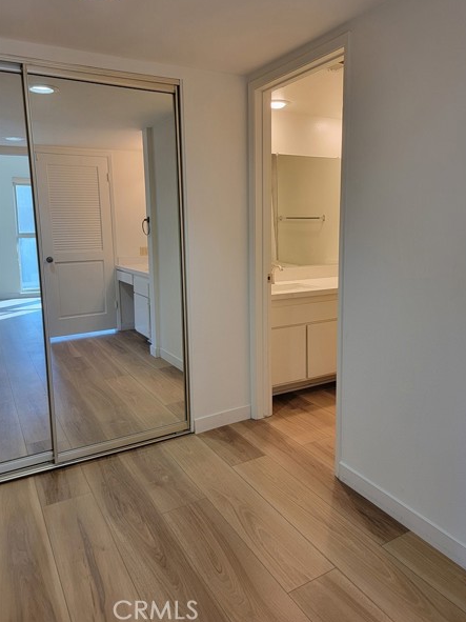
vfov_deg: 67.2
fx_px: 467
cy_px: 288
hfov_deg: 53.0
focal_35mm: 26
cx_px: 246
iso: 160
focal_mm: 6.7
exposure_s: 1/120
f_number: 1.8
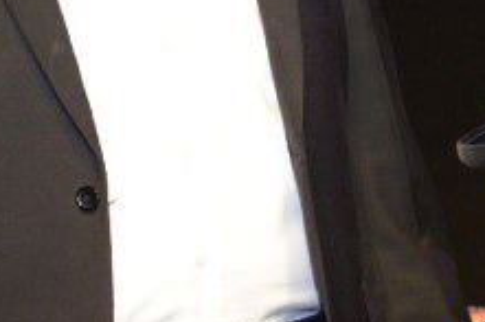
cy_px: 345
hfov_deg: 11.0
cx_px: 827
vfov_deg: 7.7
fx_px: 2369
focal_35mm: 176
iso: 4000
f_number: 5.6
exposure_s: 1/200
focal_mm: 38
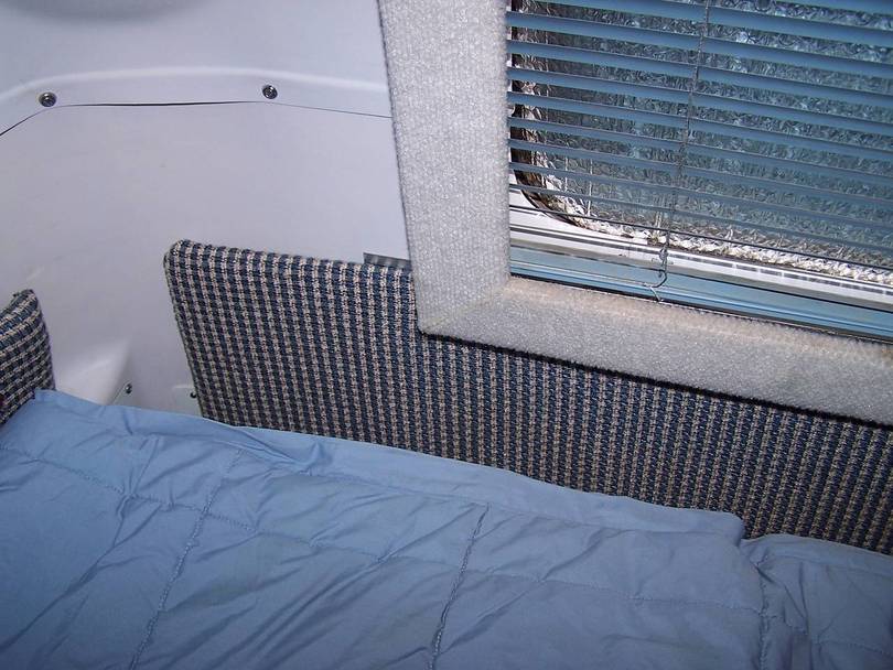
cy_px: 335
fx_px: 981
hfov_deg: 49.0
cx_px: 446
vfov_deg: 37.7
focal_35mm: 38
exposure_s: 1/60
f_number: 2.8
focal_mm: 6.3
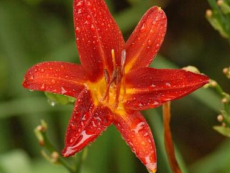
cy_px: 85
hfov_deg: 4.5
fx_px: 2903
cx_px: 106
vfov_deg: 3.4
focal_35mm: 437
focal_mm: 250
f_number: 10
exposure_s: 1/125
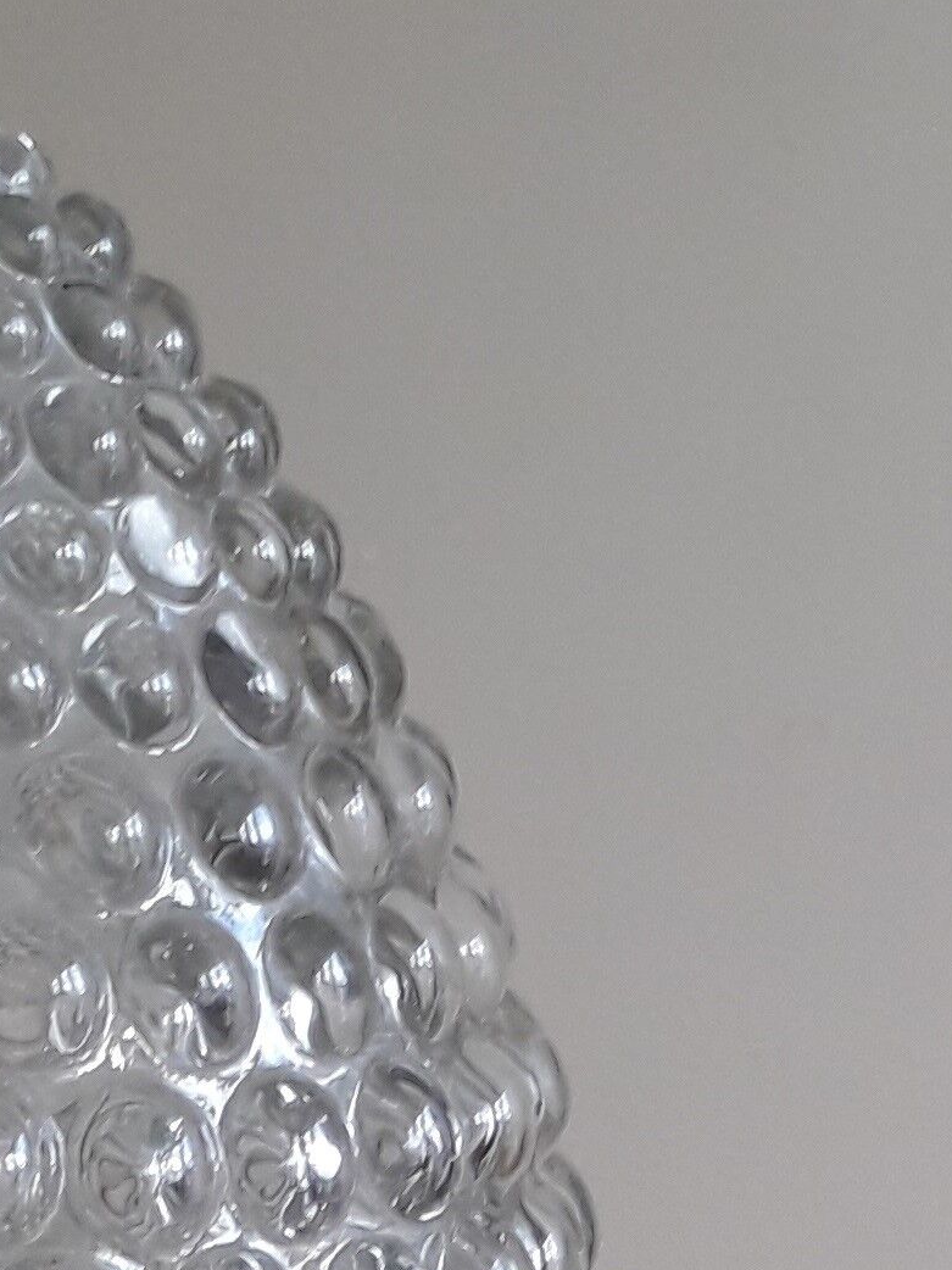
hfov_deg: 13.8
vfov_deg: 15.2
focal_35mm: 107
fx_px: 3925
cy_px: 2451
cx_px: 555
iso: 64
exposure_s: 1/50
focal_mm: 3.6
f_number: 1.9
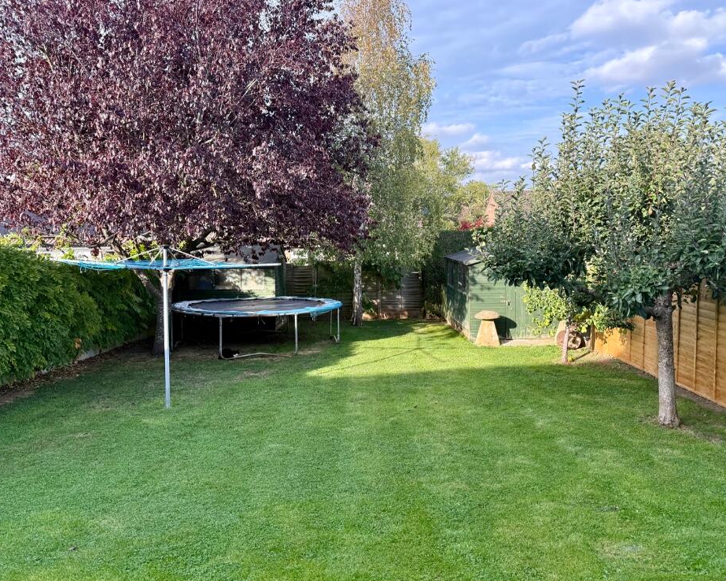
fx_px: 559
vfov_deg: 54.9
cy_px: 290
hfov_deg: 65.9
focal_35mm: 26
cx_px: 394
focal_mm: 6.76
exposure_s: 1/1464
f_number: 1.78
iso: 100
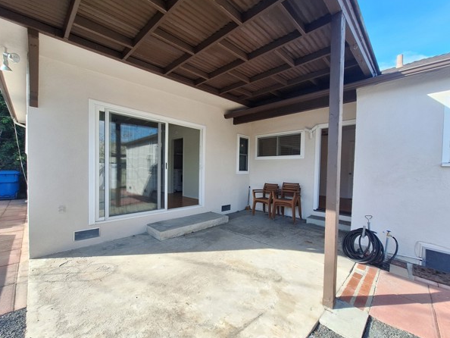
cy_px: 171
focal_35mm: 14
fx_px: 182
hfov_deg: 102.0
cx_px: 220
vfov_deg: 85.7
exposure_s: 1/725
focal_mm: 1.74
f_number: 2.2
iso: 40
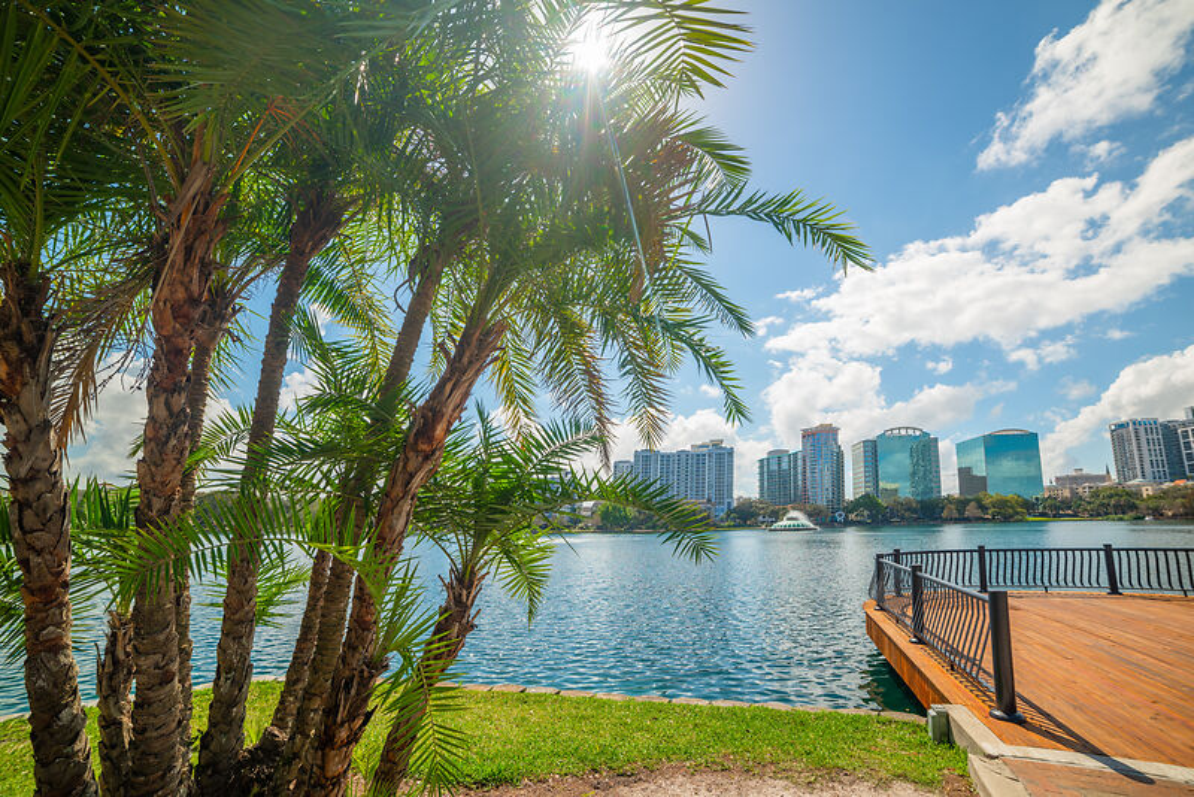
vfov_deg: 81.3
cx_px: 597
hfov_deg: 104.2
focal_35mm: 14
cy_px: 398
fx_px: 464
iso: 64
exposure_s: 1/400
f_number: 6.3
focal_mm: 14
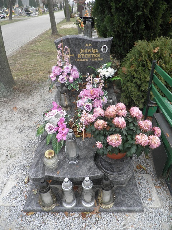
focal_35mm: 24
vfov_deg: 71.6
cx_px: 86
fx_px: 159
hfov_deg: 56.8
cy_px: 115
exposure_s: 1/30
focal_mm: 4.3
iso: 64
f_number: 3.3
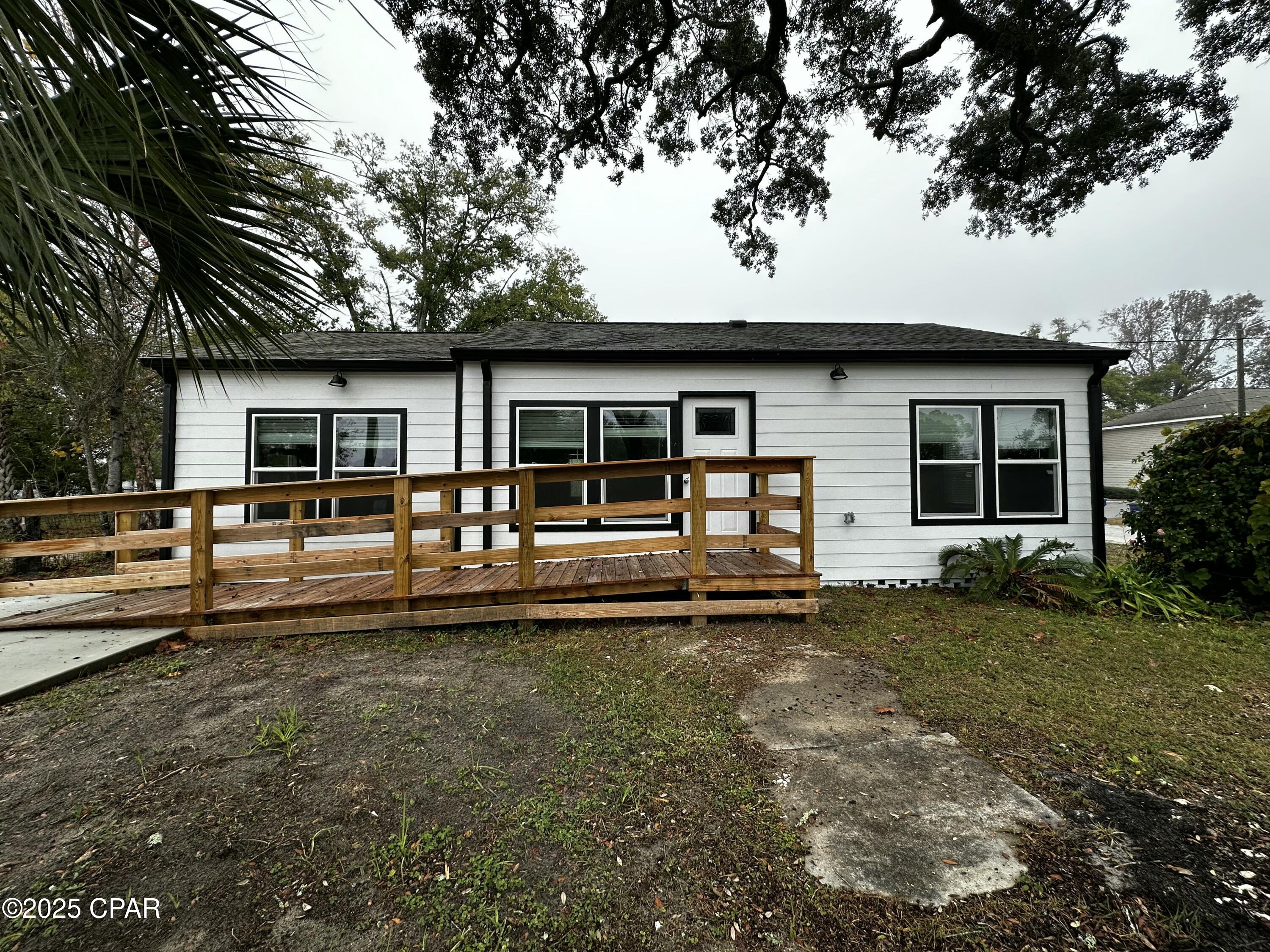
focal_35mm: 14
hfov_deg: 102.1
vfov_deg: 85.7
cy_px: 476
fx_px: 514
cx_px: 635
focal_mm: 2.22
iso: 40
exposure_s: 1/362
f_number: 2.2
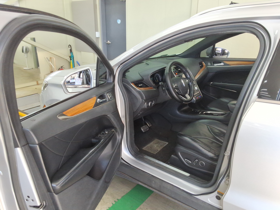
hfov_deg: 63.4
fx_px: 226
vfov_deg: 49.7
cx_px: 140
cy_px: 105
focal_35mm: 28
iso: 61
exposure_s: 1/120
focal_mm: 2.91
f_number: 1.9
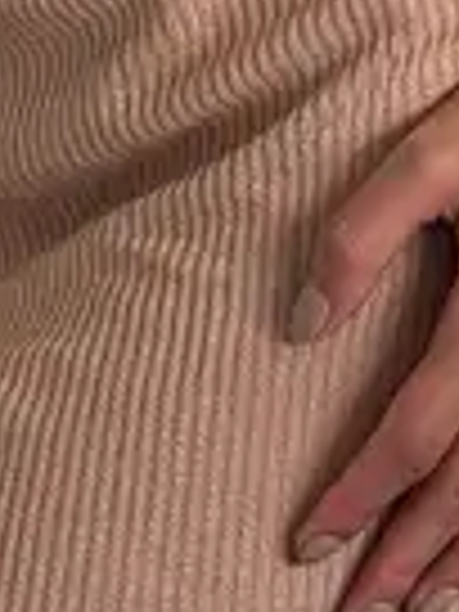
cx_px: 144
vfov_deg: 5.3
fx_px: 6223
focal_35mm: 352
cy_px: -1134
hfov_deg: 4.2
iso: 200
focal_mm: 6.86
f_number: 1.78
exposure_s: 1/60
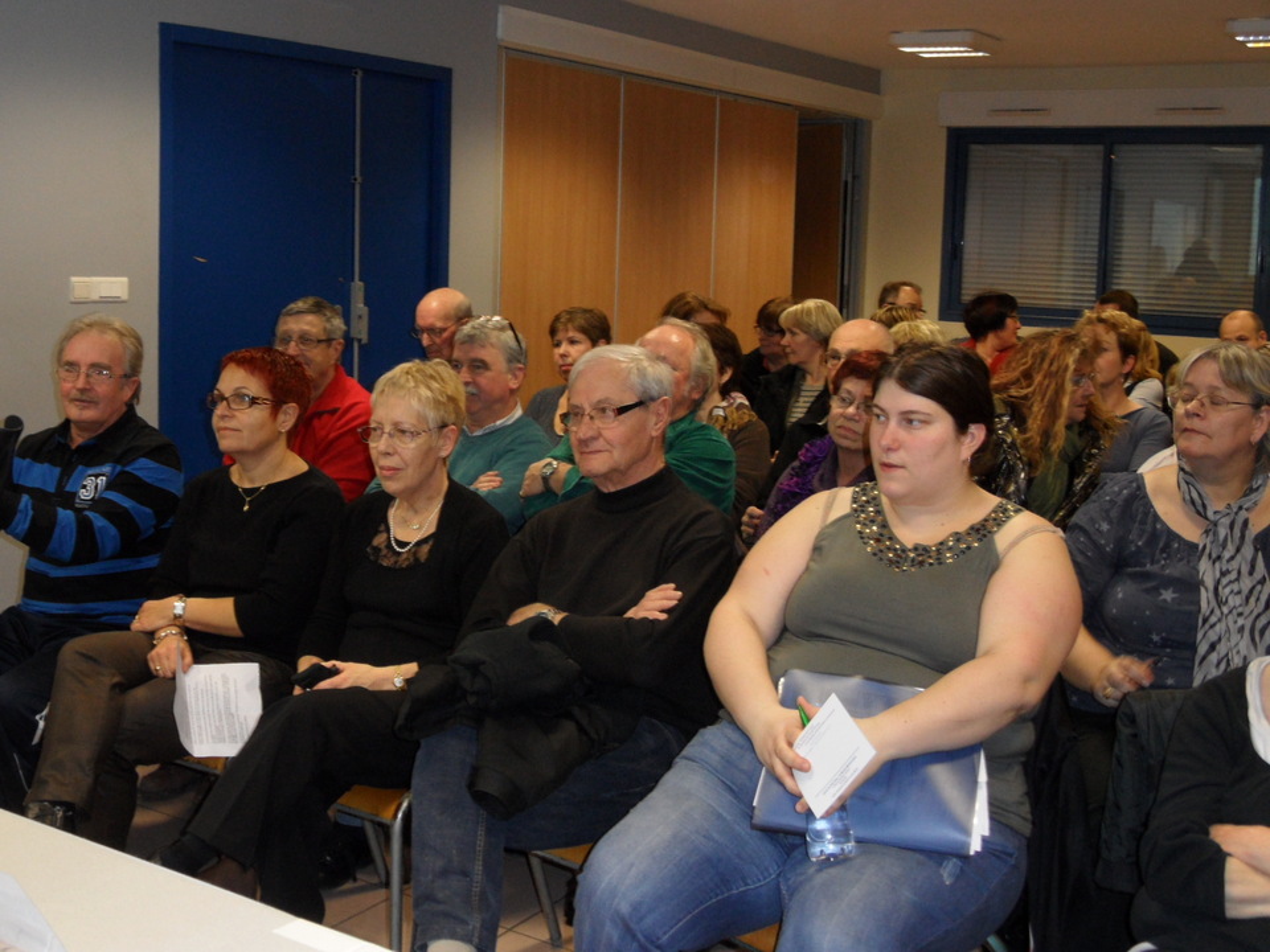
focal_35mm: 40
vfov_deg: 36.0
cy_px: 476
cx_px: 635
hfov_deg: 46.8
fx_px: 1468
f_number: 3.6
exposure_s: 1/45
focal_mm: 6.5
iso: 200
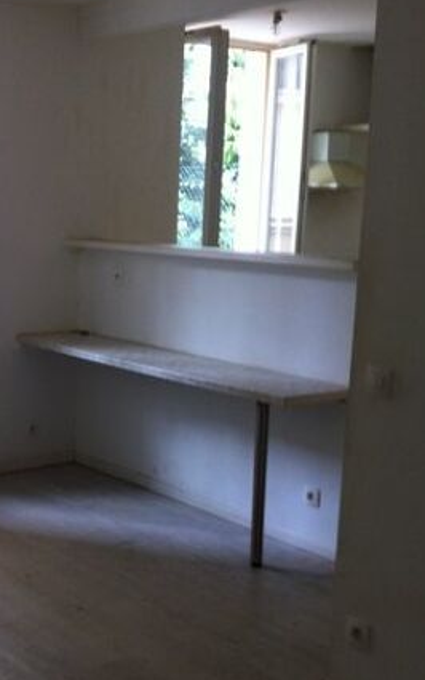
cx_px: 64
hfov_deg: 22.7
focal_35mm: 56
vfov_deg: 36.2
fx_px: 1037
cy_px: 394
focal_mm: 3.85
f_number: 2.8
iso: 100
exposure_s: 1/15
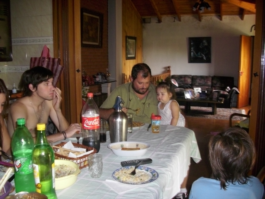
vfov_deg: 45.4
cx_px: 132
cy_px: 100
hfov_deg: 58.4
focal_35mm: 31
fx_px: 237
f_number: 2.8
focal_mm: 6.2
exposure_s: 1/30
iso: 200
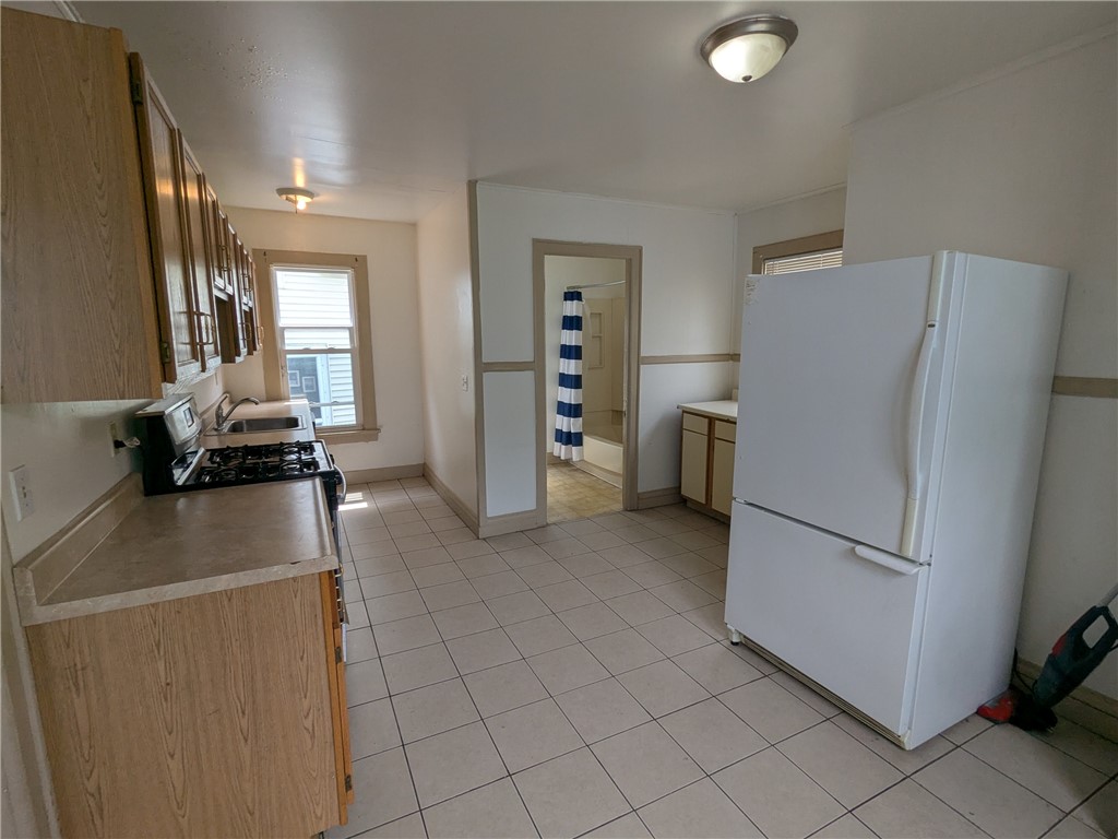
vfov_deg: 78.1
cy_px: 420
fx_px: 517
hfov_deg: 94.5
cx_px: 559
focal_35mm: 16
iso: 60
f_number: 2.2
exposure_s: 1/222
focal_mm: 2.35
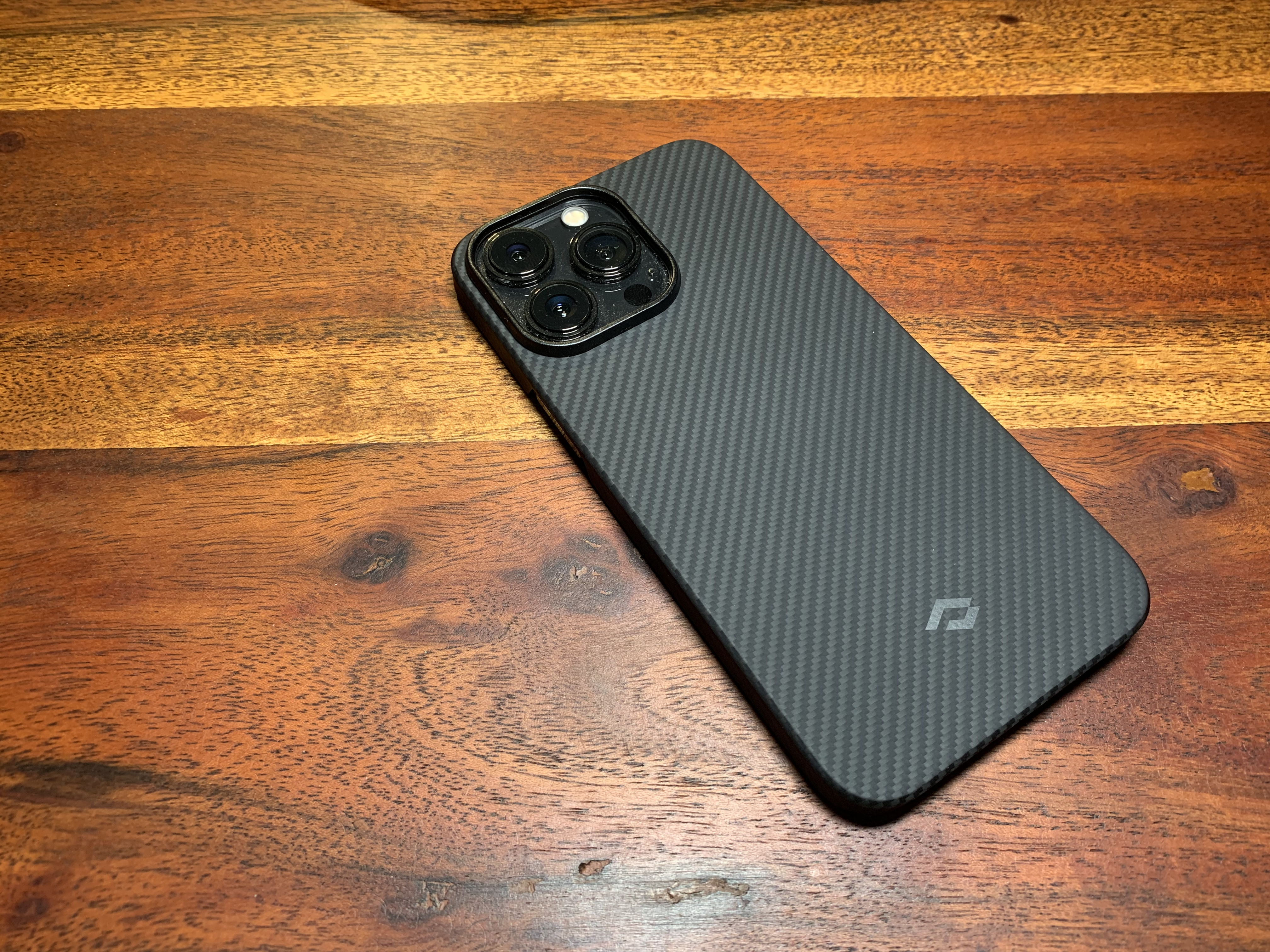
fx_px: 954
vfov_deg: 53.1
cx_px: 635
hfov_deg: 67.3
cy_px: 476
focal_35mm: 26
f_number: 1.8
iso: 100
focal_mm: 4.25
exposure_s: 1/60
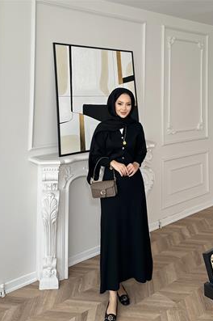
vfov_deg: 69.4
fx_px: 231
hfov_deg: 49.4
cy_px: 166
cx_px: 117
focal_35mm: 26
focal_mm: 6.86
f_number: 1.78
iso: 100
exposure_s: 1/121
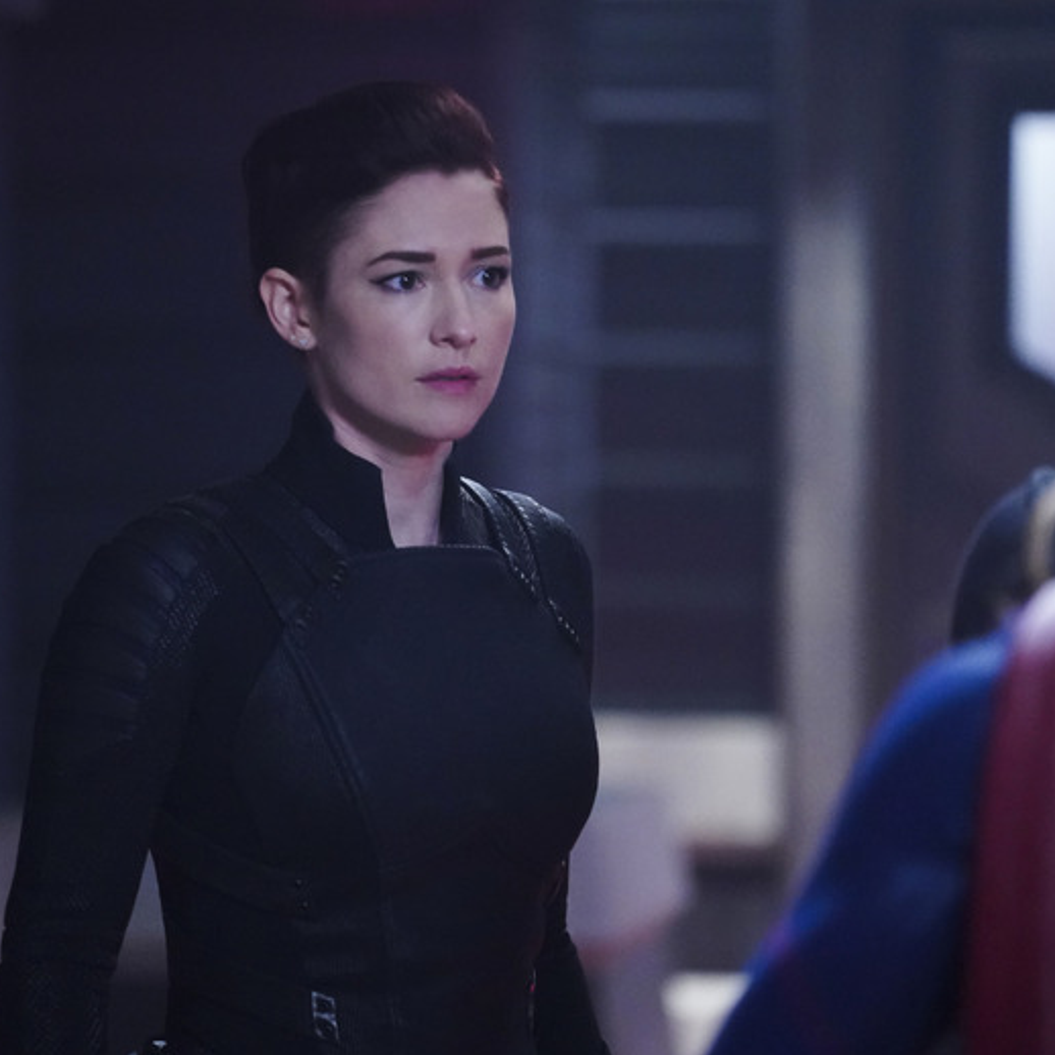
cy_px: 528
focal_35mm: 256
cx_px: 470
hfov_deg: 6.8
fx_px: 8827
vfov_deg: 6.8
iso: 10000
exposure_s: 1/100
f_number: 4
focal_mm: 200
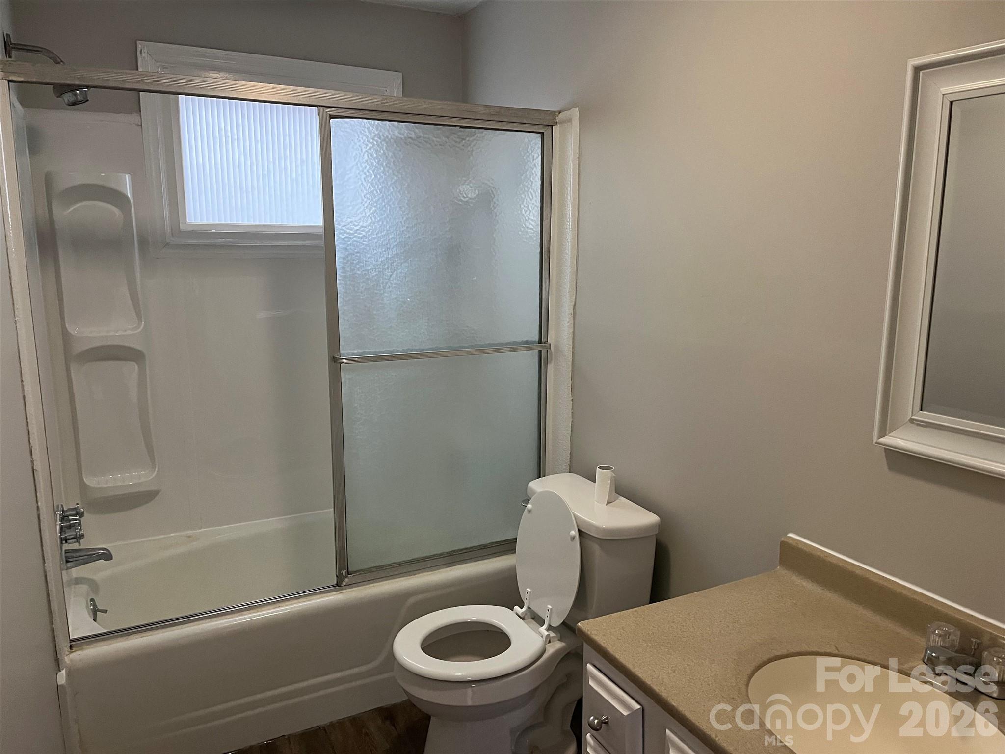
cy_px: 377
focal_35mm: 26
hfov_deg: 67.3
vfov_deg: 53.1
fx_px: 755
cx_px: 502
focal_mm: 5.1
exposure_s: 1/60
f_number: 1.6
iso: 400
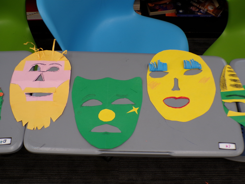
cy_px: 92
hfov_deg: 50.1
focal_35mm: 37
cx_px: 122
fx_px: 262
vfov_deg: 38.7
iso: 140
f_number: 3.3
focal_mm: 6.6
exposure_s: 1/34
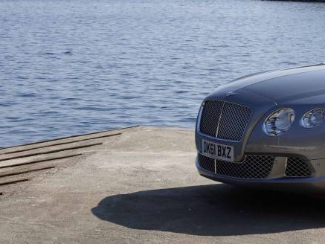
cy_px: 17
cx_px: 356
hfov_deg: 16.2
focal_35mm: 118
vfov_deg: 12.4
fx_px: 1109
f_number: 7.1
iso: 100
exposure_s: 1/200
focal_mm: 35
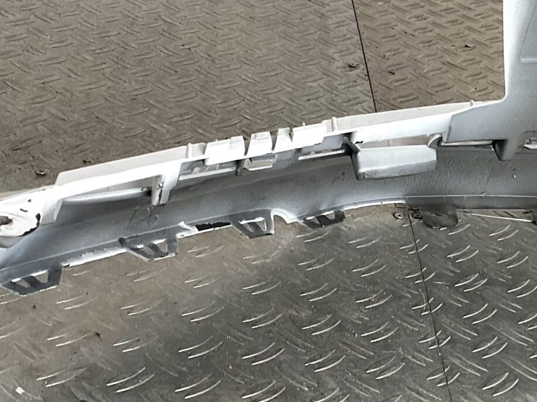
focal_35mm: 81
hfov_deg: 24.0
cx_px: 361
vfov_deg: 18.2
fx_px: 1256
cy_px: 222
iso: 50
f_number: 1.8
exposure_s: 1/120
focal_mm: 3
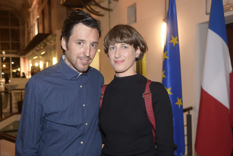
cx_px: 116
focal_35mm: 39
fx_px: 252
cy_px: 78
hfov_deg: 49.5
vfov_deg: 34.2
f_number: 2.8
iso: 800
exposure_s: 1/100
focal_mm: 26
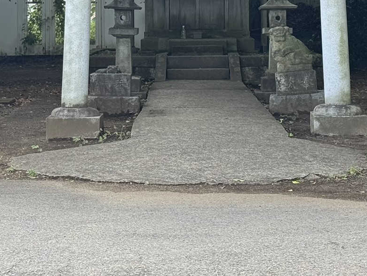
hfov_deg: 15.6
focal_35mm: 126
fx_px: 1336
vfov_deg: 11.6
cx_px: 229
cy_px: -3
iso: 64
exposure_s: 1/231
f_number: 1.78
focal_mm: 6.76
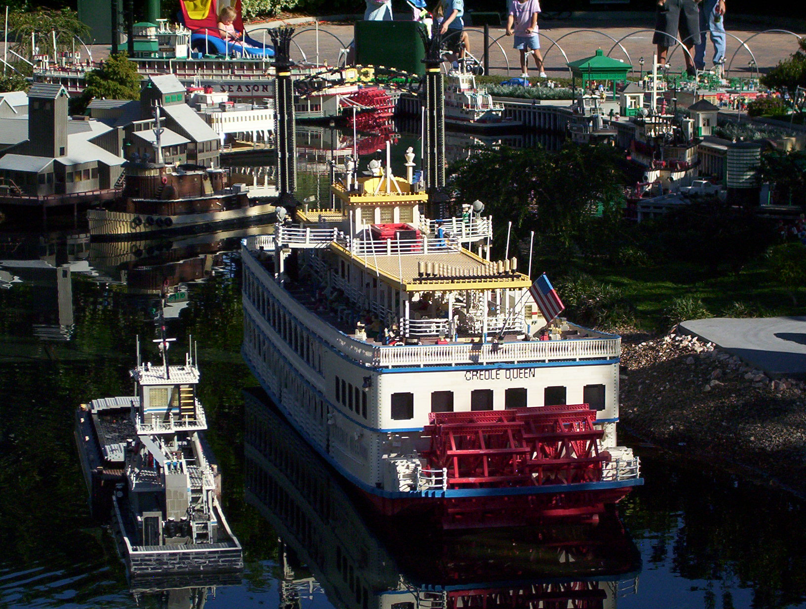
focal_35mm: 124
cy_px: 304
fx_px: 2894
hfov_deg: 15.9
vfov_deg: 12.0
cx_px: 403
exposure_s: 1/973
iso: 100
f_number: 4.62
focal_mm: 16.3
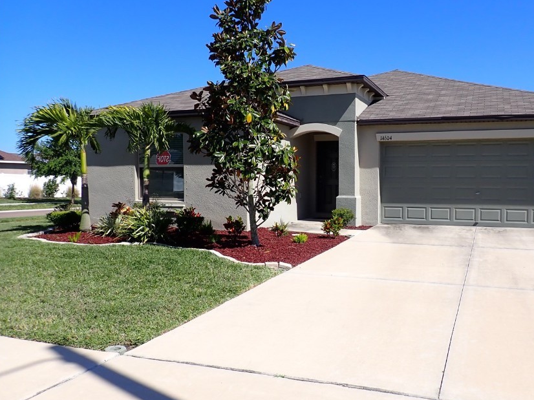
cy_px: 205
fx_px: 478
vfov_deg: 45.4
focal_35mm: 31
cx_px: 326
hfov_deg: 57.8
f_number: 8
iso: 100
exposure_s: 1/250
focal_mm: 4.5
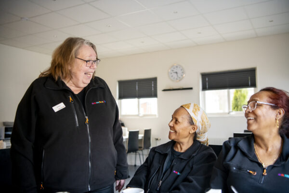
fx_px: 289
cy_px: 96
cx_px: 144
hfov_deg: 53.1
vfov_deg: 36.9
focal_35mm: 36
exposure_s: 1/125
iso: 1600
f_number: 2.8
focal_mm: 36
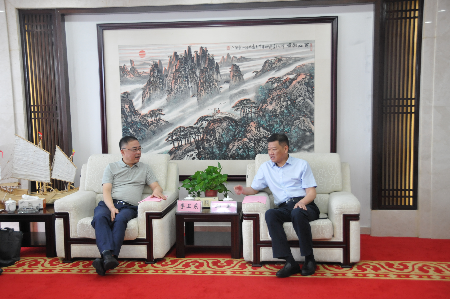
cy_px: 150
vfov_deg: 30.8
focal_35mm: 44
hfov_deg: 45.0
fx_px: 543
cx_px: 225
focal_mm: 29
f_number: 4.5
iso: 800
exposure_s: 1/20
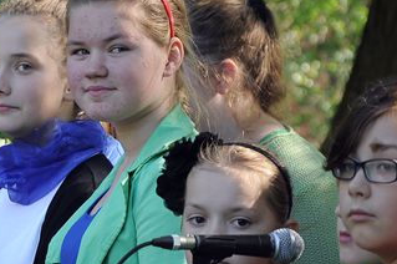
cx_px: 52
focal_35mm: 419
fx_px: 4619
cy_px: 170
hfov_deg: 4.9
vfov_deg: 3.3
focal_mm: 105
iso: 400
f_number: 5.6
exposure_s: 1/125
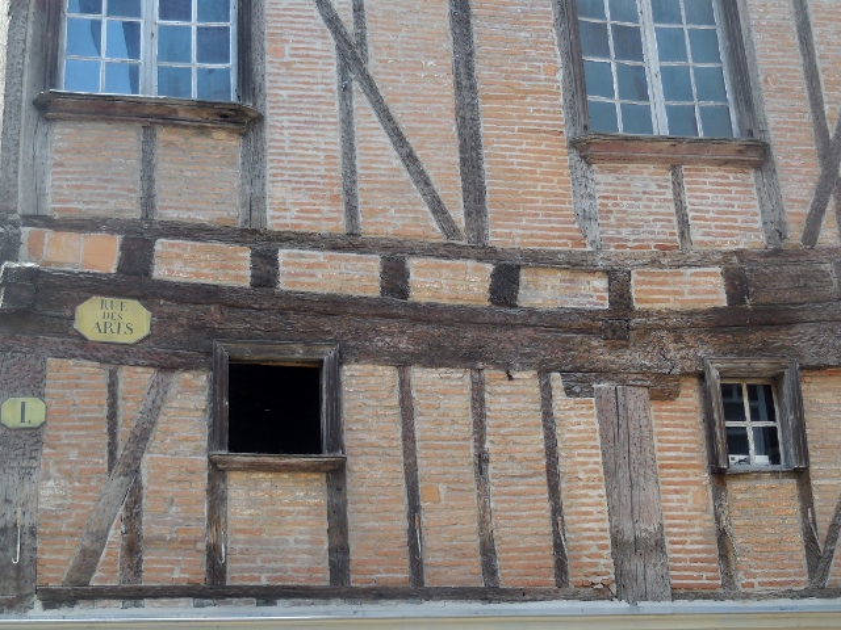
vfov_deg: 24.0
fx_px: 1482
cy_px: 315
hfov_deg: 31.7
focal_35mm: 61
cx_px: 420
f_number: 4.5
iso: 125
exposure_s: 1/100
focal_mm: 11
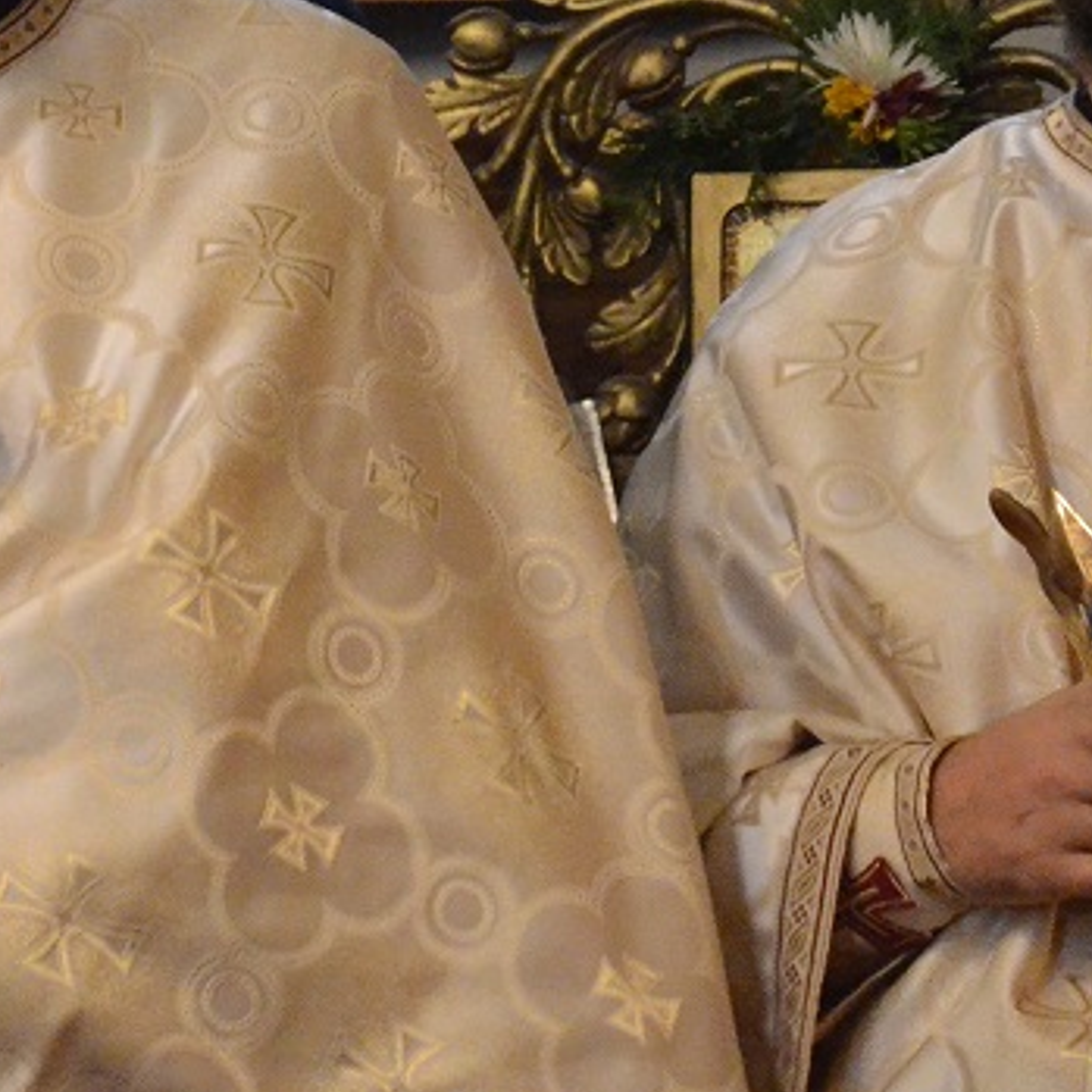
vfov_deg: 6.1
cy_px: 379
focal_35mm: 289
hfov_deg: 6.0
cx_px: -266
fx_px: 10315
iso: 6400
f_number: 5.3
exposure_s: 1/80
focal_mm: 66
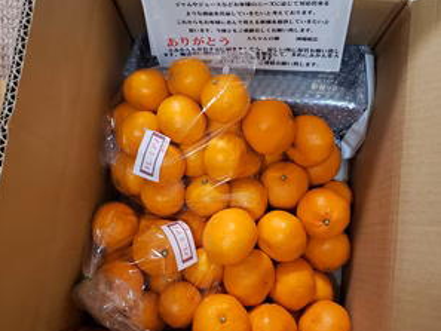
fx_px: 446
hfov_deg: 52.6
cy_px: 175
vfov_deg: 40.7
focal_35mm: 35
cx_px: 220
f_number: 1.5
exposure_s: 1/17
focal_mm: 4.3
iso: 250
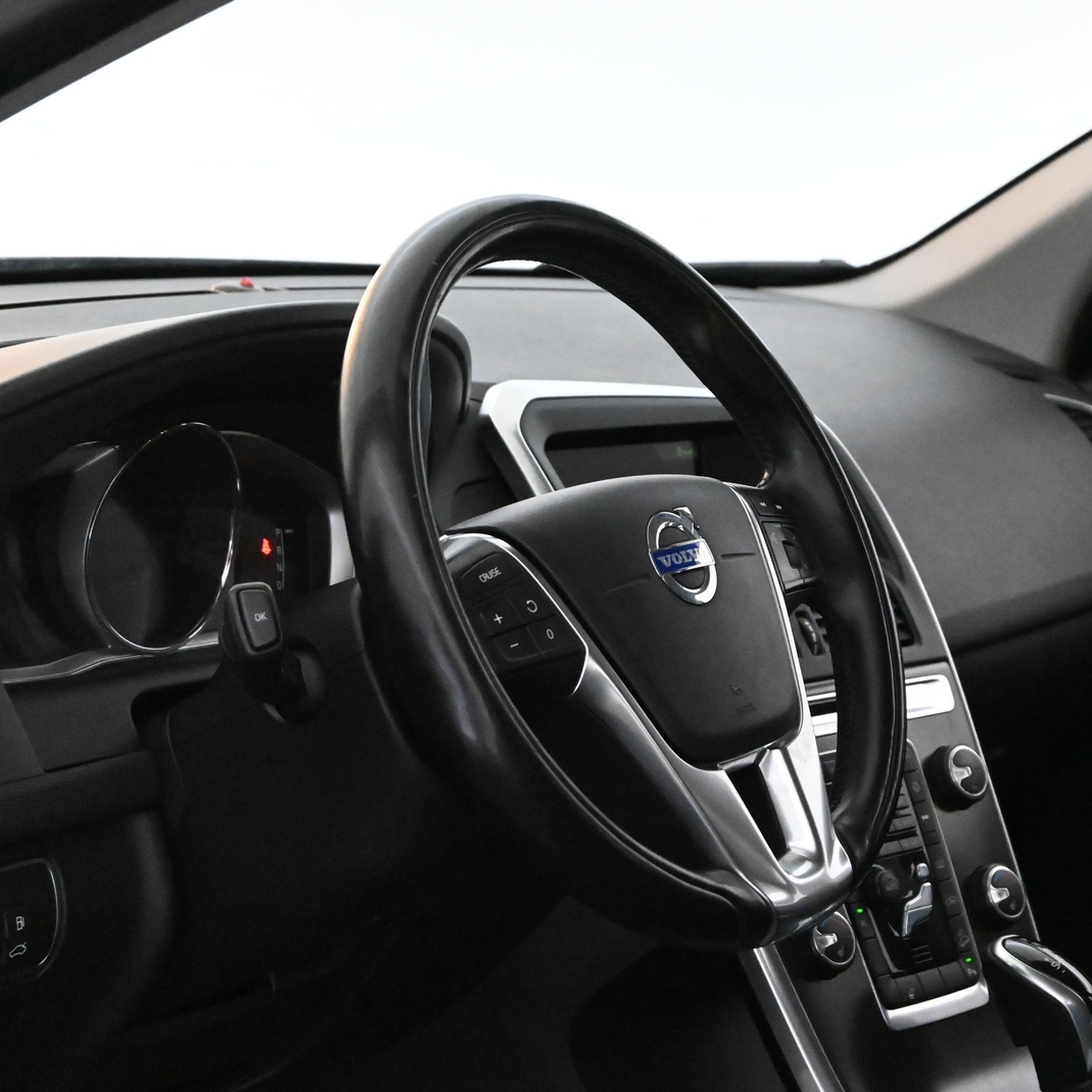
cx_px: 748
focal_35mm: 85
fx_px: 3034
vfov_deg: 20.4
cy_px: 549
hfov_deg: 20.3
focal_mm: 44
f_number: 6
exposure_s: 1/80
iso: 12800
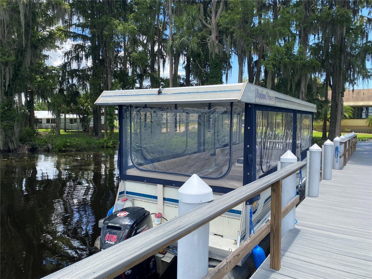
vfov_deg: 53.1
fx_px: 279
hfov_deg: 67.3
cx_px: 186
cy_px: 140
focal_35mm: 26
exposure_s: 1/864
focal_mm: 4.25
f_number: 1.8
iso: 32
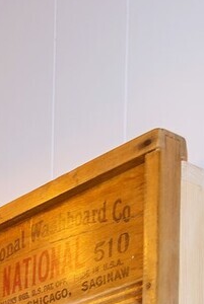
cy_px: 654
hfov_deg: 11.2
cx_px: -150
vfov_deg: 14.1
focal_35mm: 115
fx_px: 974
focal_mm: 24
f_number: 5.6
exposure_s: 1/25
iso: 200
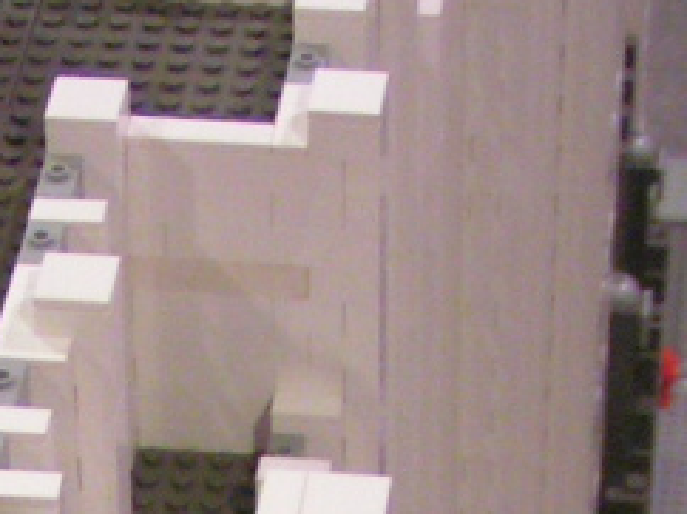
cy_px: 1085
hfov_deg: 9.7
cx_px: -165
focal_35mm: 201
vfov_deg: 7.1
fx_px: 3985
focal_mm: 5.8
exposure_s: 1/13
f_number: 2.8
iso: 200
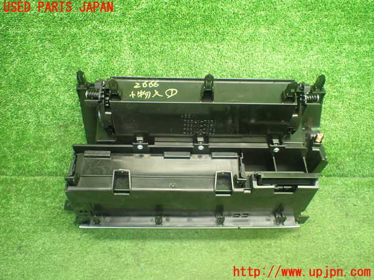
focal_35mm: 30
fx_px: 324
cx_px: 187
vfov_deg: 46.8
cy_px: 140
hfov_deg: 60.0
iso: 800
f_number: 2.3
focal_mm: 5.4
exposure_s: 1/50
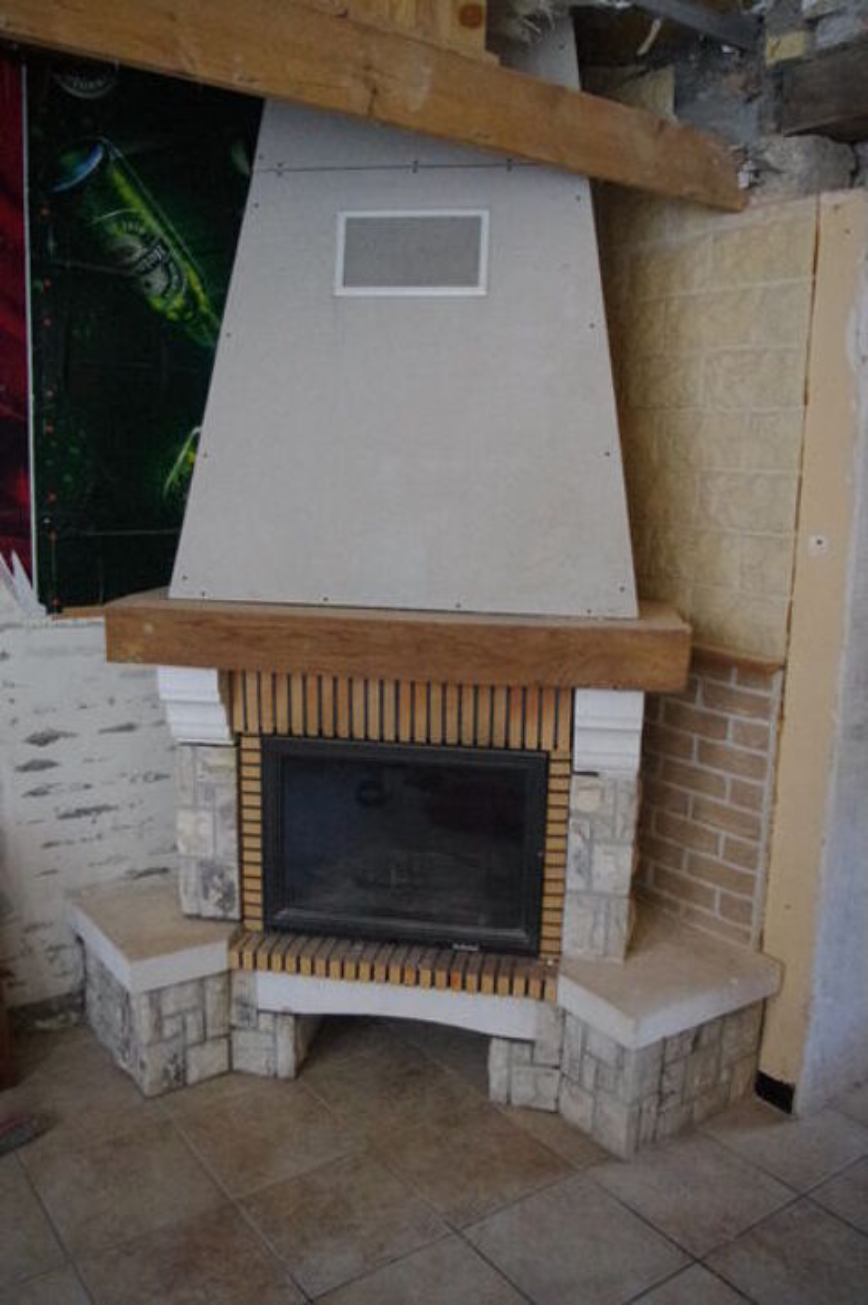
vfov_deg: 62.0
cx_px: 434
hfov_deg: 43.5
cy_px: 652
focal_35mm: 30
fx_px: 1087
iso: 6400
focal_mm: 20
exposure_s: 1/50
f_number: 4
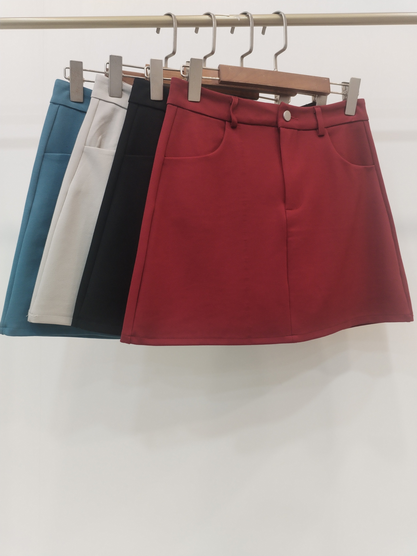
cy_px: 278
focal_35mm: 29
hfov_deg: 48.2
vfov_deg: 61.7
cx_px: 208
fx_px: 466
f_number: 1.8
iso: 365
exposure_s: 1/50
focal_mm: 4.75
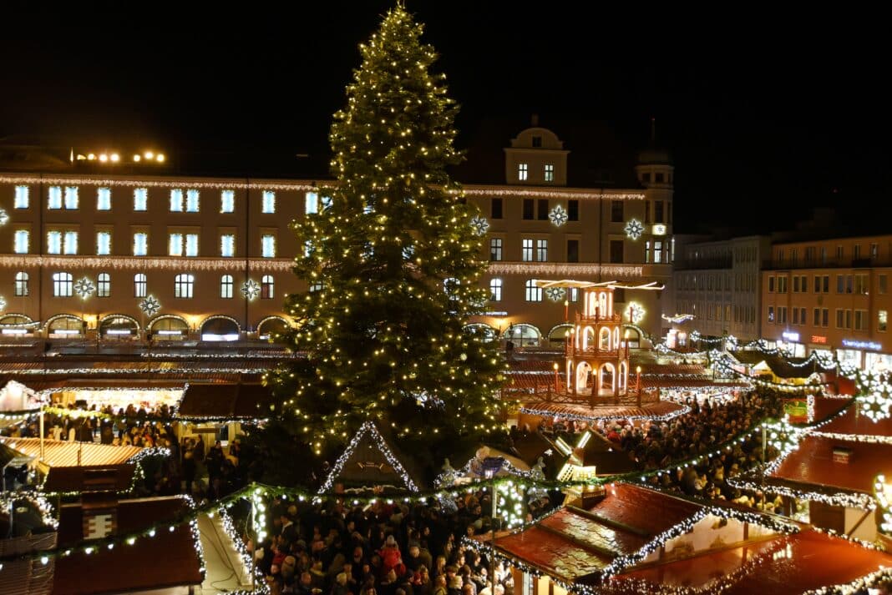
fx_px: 868
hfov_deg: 54.4
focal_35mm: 35
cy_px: 298
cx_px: 446
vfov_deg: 37.9
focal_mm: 35
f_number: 5.6
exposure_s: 1/60
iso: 4000
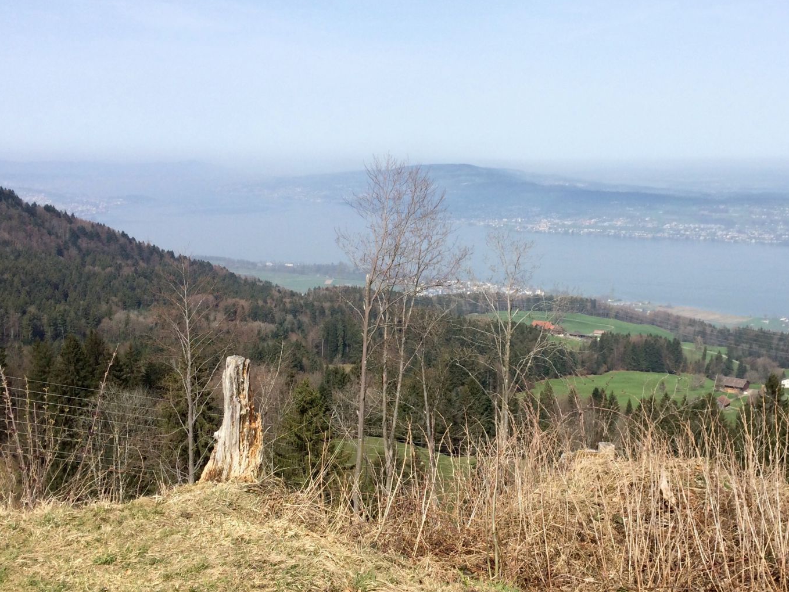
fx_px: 935
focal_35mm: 41
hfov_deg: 45.3
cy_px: 264
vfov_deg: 35.1
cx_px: 498
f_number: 2.2
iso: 32
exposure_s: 1/2415
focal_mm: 4.15
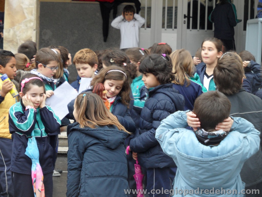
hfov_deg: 13.2
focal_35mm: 150
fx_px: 1135
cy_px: 98
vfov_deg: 9.9
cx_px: 131
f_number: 4.4
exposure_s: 1/60
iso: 160
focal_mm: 24.6
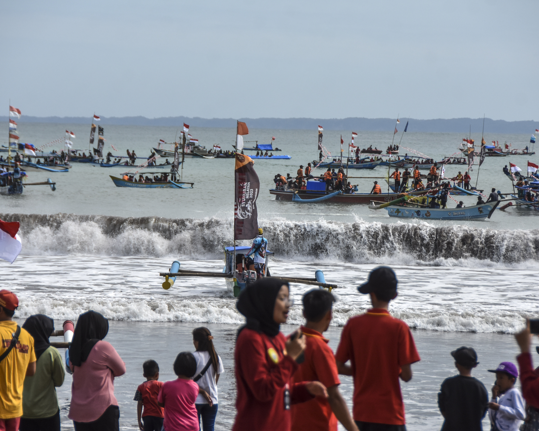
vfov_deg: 7.6
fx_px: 3238
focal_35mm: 203
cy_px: 216
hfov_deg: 9.5
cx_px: 279
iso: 500
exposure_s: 1/4000
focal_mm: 120
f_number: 5.3
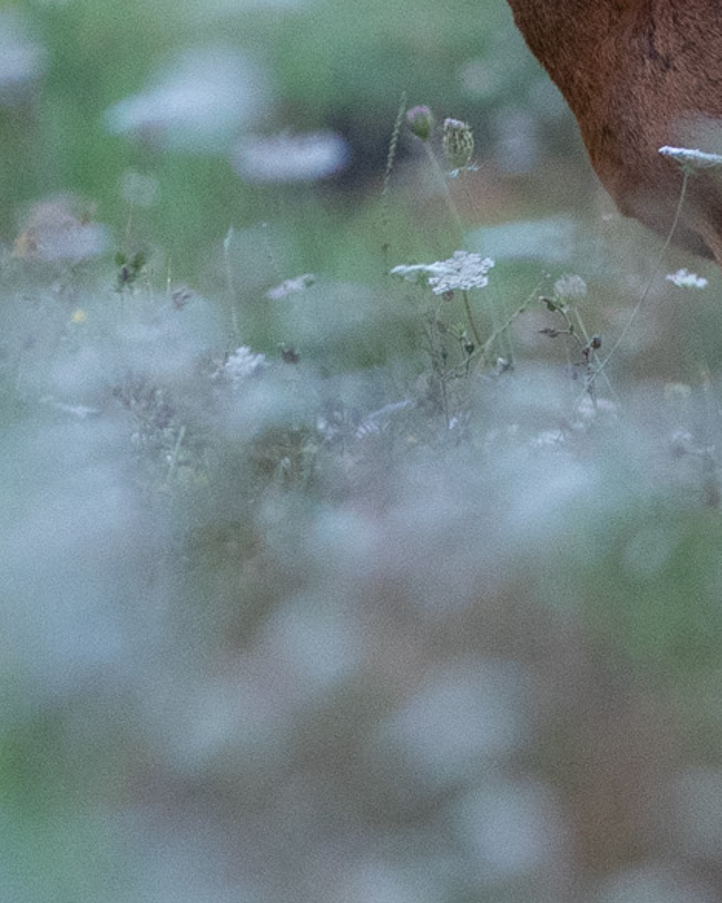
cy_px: -52
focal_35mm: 1477
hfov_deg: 1.0
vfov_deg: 1.3
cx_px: 554
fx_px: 39451
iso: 640
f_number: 5.6
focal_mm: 300
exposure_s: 1/400
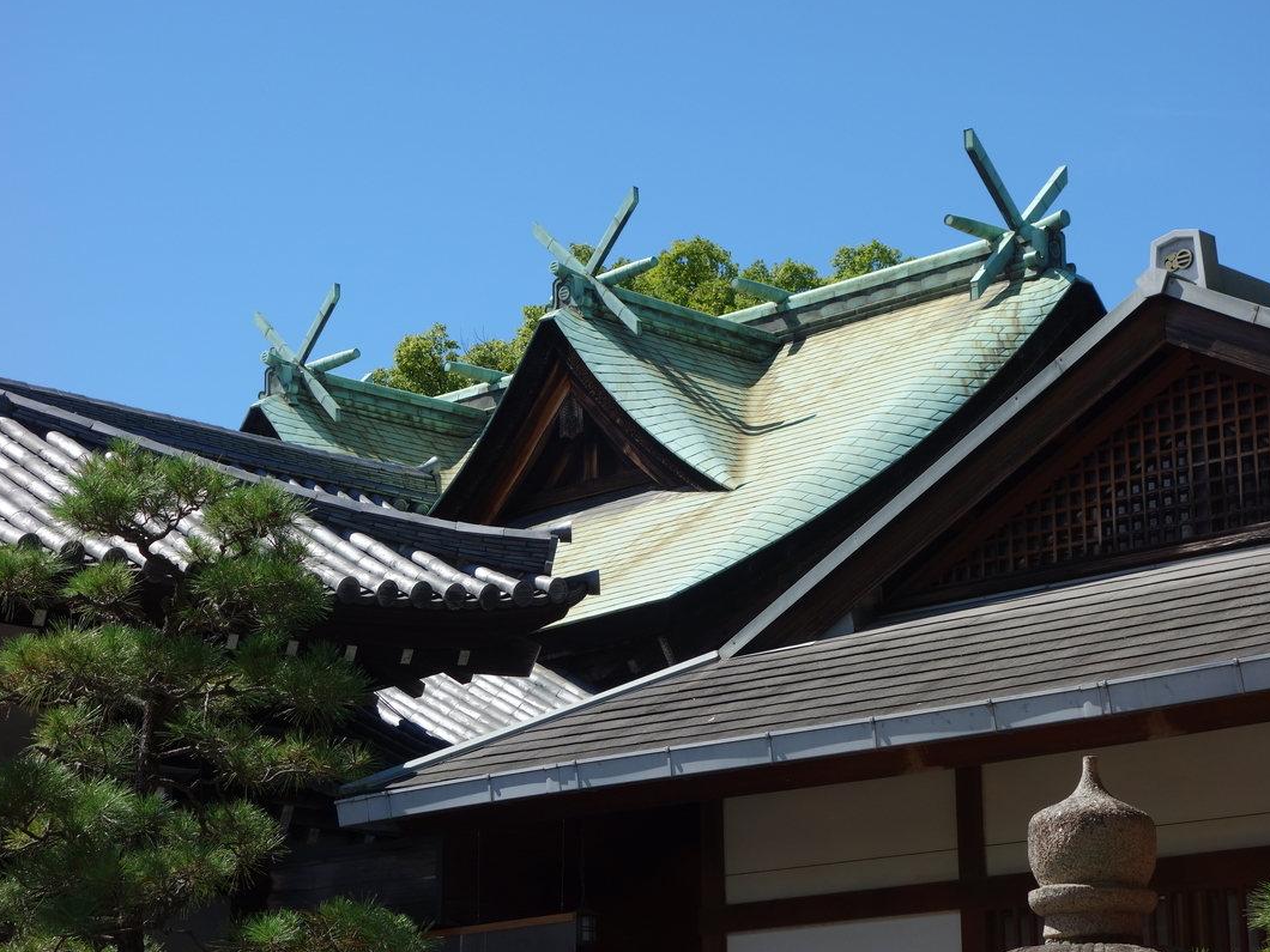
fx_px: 3155
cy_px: 474
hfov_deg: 22.8
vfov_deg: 17.2
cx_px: 633
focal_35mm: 86
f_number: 5.6
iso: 125
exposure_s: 1/500
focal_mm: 29.49
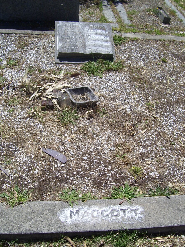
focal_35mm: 36
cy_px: 124
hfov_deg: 39.7
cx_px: 92
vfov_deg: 51.4
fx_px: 257
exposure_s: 1/750
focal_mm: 6
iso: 80
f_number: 4.8
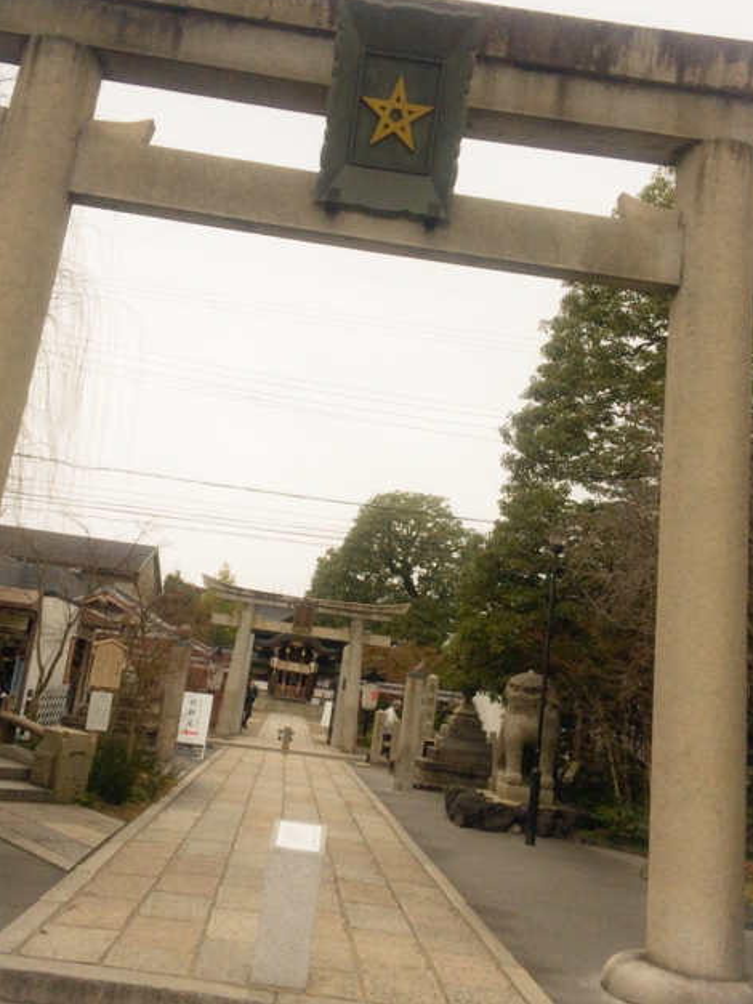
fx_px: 1074
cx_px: 351
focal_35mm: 37
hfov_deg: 38.6
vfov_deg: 50.1
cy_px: 506
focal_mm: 4.15
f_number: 2.2
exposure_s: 1/1140
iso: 32
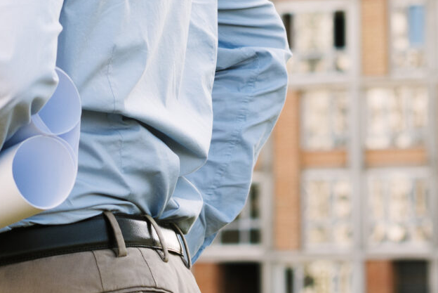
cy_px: -178
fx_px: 2496
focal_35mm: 205
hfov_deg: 10.0
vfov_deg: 6.6
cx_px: 135
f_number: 4
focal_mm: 50
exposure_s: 1/200
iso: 200
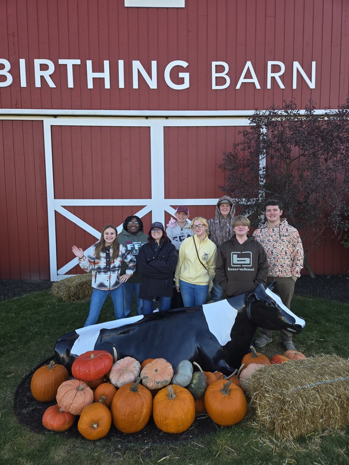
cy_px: 232
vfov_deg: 73.9
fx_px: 309
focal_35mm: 23
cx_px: 174
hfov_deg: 58.9
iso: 25
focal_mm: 5.4
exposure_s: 1/211
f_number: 1.8
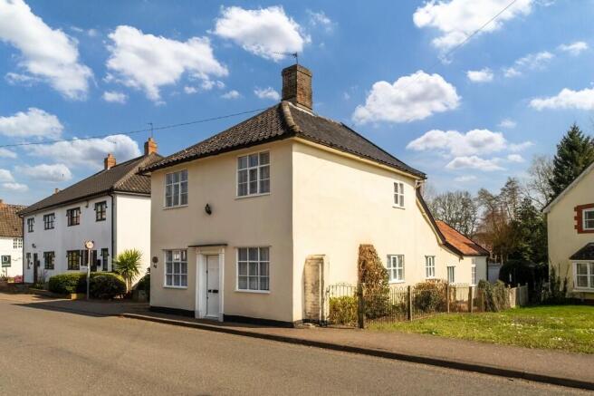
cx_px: 297
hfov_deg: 100.4
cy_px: 198
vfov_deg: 77.3
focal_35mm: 15
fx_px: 247
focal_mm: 10
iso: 160
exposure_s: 1/2000
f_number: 11
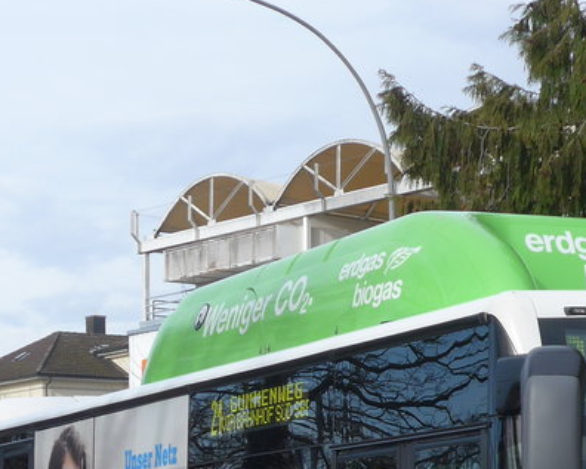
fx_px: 2515
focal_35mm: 145
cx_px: 401
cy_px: 540
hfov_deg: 13.3
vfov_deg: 10.5
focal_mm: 10.1
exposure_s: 1/640
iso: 80
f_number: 3.2
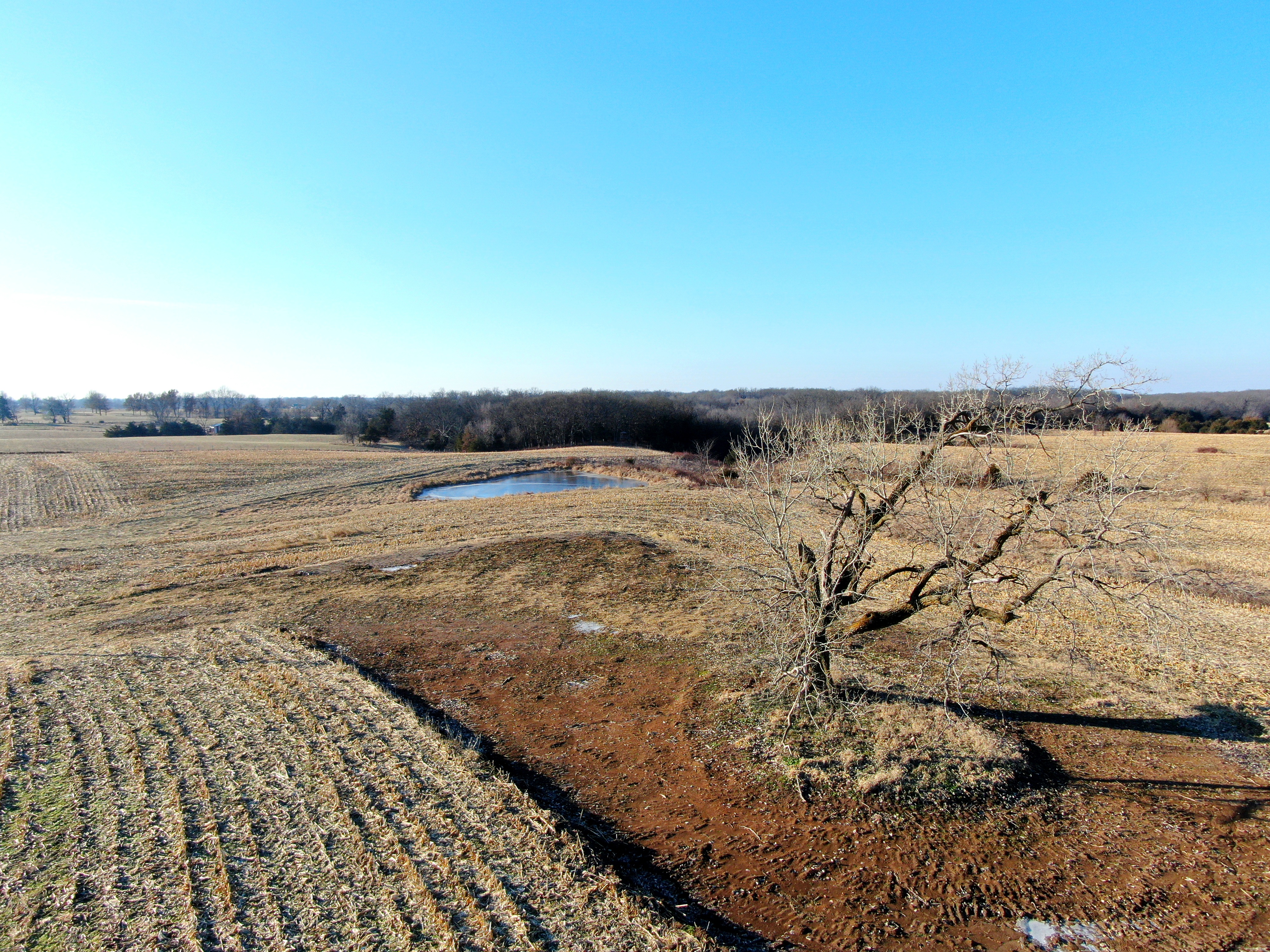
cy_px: 476
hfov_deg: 71.6
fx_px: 881
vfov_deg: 56.8
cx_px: 635
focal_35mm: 24
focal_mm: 4.39
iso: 110
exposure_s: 1/833
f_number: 2.8
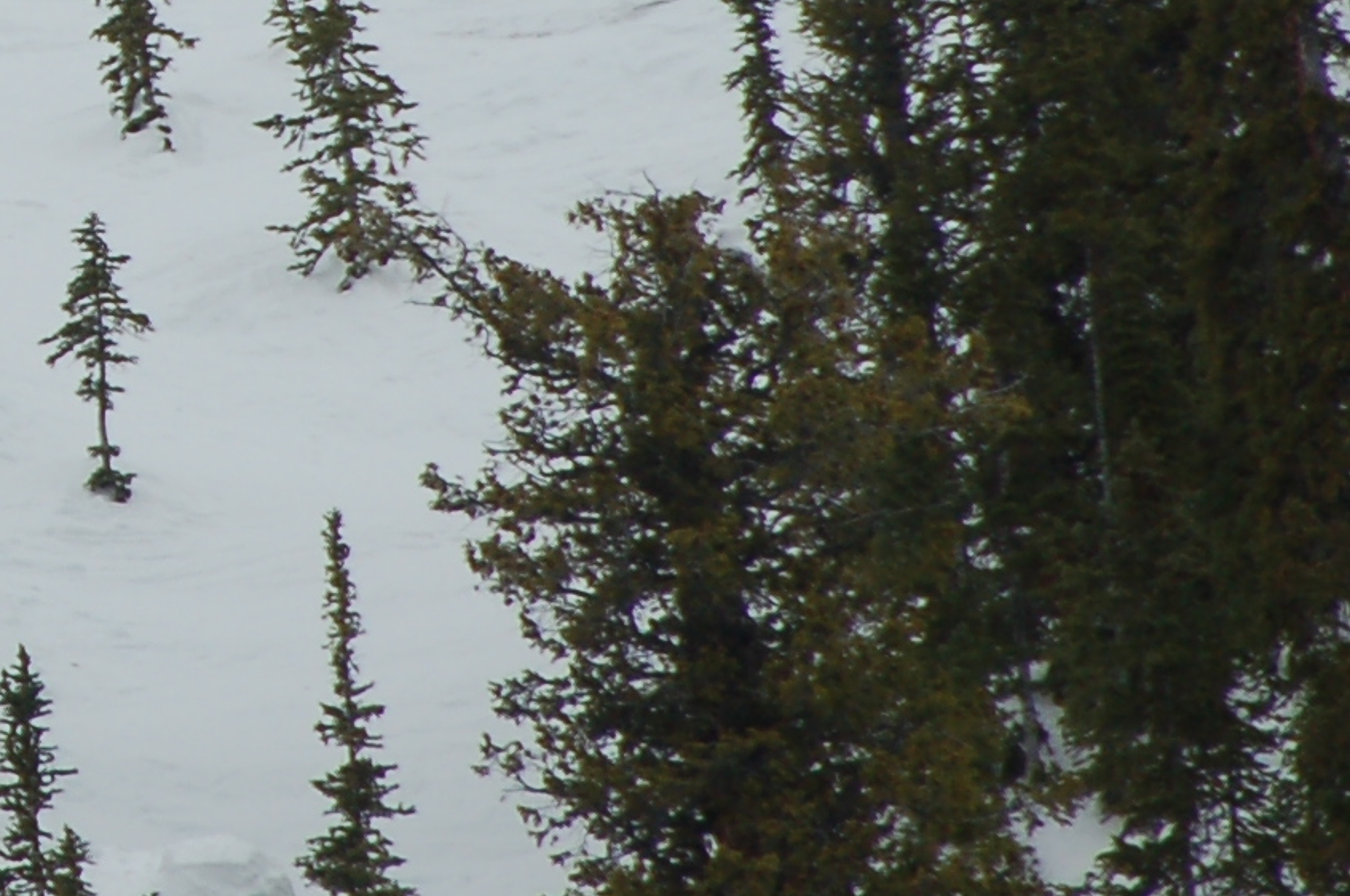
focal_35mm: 1067
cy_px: -332
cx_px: -544
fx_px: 39966
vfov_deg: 1.3
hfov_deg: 1.9
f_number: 5.6
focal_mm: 200
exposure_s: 1/1000
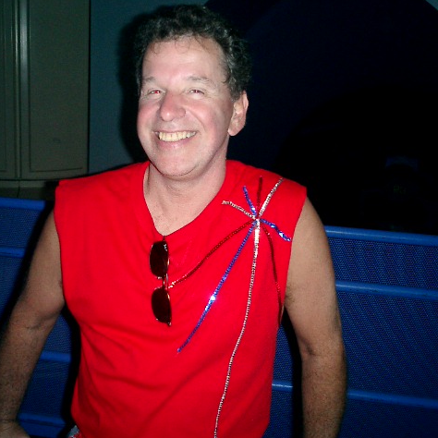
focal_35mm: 43
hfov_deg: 39.1
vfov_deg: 39.2
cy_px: 221
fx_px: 616
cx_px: 201
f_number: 3.2
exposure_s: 1/30
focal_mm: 7.5
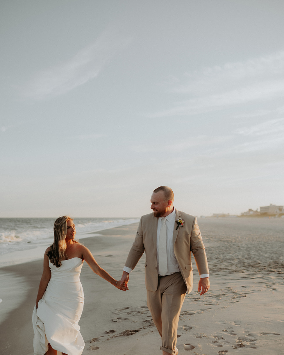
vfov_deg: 42.6
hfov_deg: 34.9
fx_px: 452
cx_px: 132
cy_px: 220
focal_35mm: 43
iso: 250
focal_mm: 35
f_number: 2.2
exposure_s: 1/1250
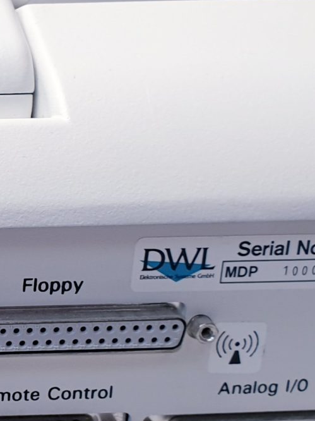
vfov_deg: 19.5
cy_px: 301
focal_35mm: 100
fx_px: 1214
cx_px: -217
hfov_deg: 13.5
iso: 50
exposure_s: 1/50
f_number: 2.4
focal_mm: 4.3
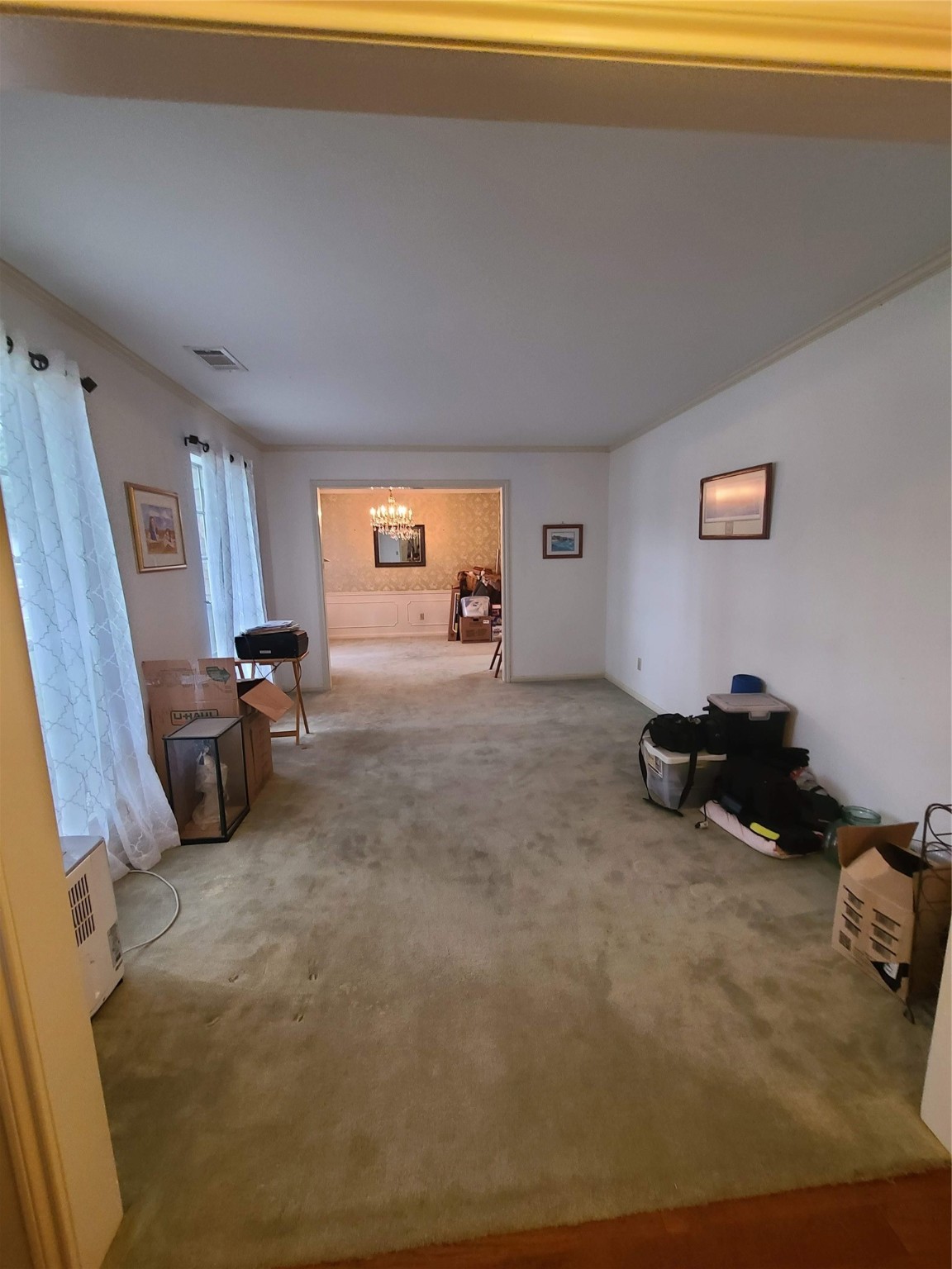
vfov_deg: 106.2
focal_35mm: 13
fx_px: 477
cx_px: 476
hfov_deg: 89.9
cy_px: 634
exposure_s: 1/40
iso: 400
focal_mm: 2.2
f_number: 2.2
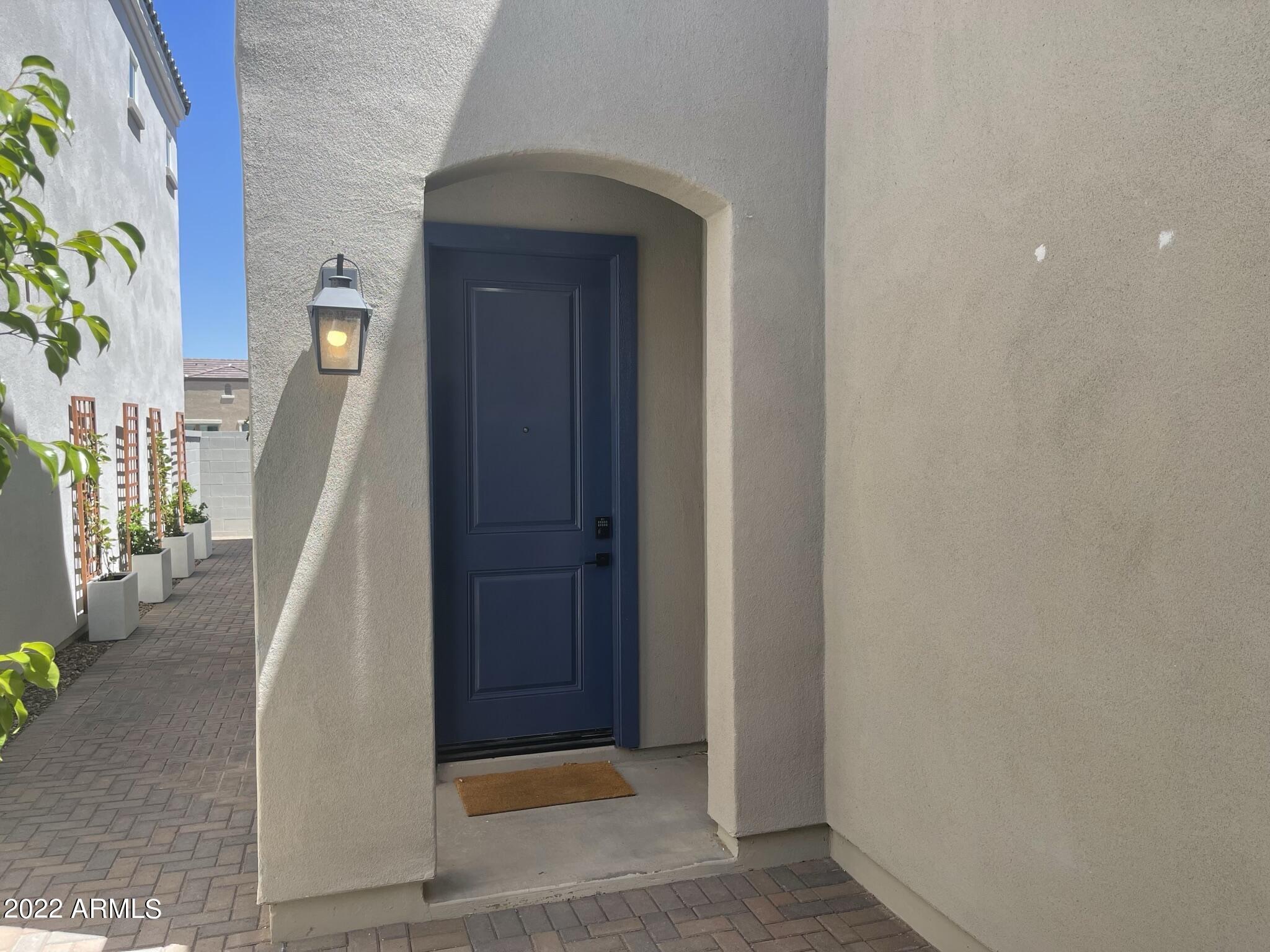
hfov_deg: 67.3
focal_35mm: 26
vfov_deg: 53.1
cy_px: 476
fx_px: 954
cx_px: 635
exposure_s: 1/969
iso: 32
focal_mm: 5.1
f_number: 1.6
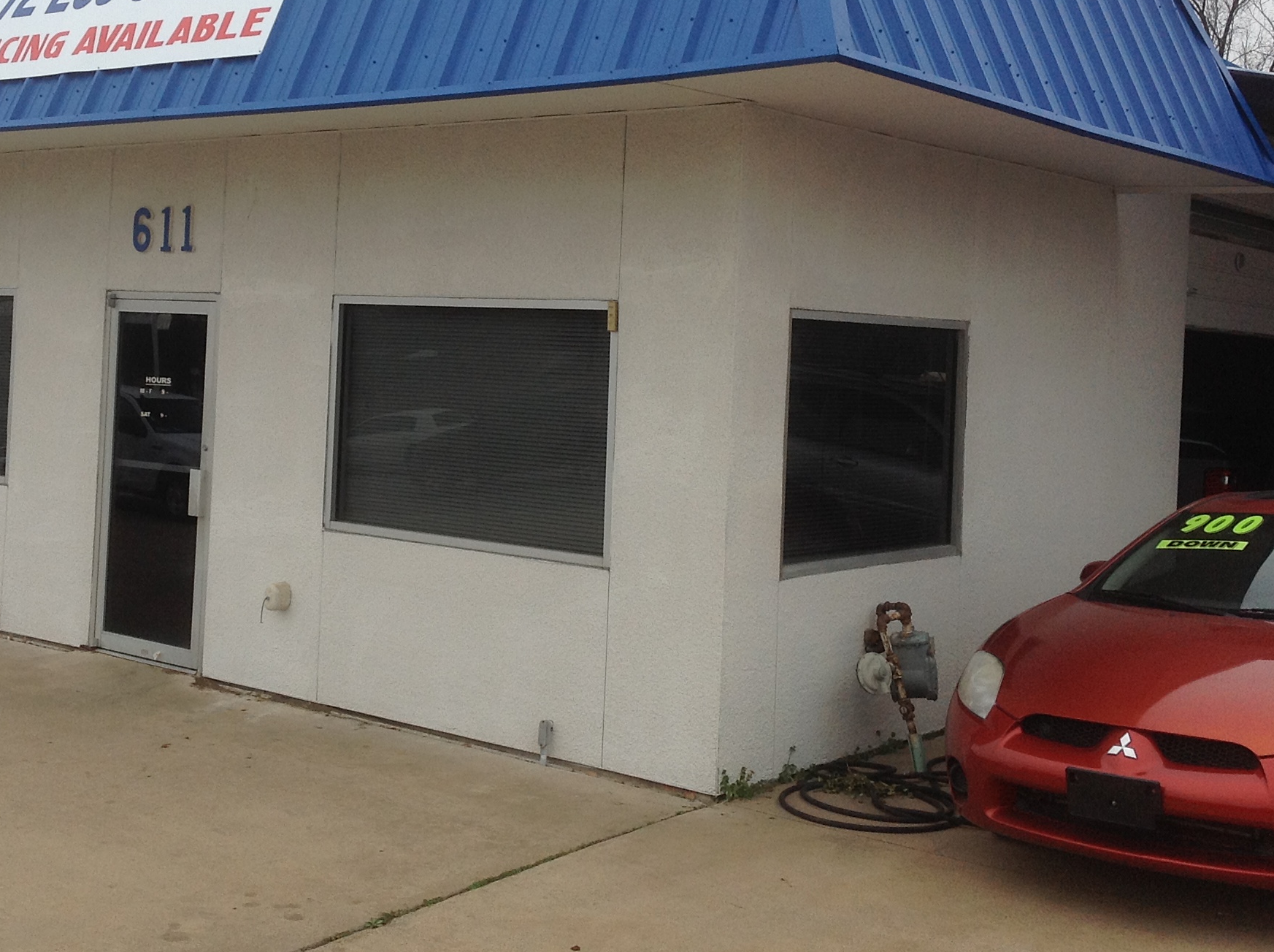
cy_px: 330
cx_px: 453
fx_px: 1911
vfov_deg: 27.8
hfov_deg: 36.6
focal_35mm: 52
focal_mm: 4.28
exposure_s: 1/1374
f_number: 2.4
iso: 80
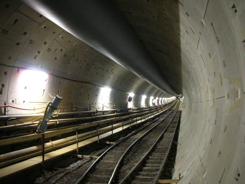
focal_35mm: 35
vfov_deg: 40.7
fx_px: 248
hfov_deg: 52.6
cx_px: 122
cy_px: 92
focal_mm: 5.8
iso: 200
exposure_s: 1
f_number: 3
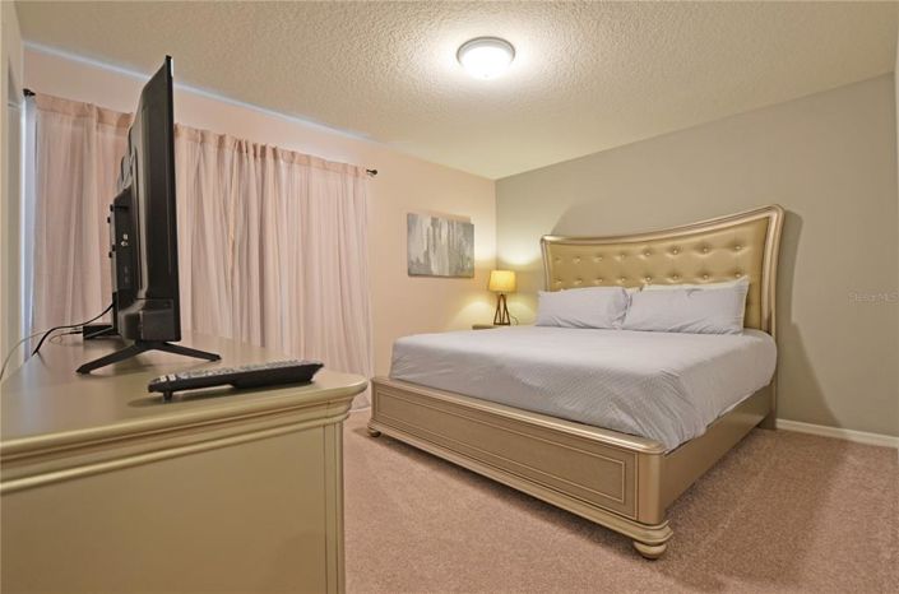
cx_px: 450
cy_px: 297
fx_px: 374
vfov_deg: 77.0
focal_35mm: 15
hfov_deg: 100.5
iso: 250
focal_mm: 10
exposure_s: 1/6
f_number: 4.5
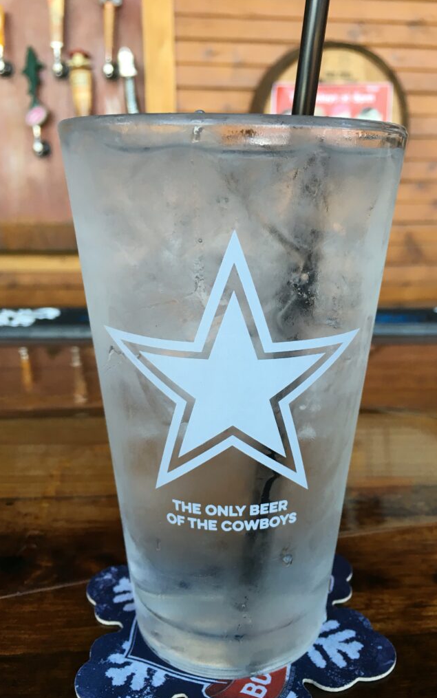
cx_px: 249
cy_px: 349
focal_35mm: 31
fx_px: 590
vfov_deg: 61.2
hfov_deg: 40.5
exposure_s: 1/30
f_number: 2.2
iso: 25
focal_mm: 4.15
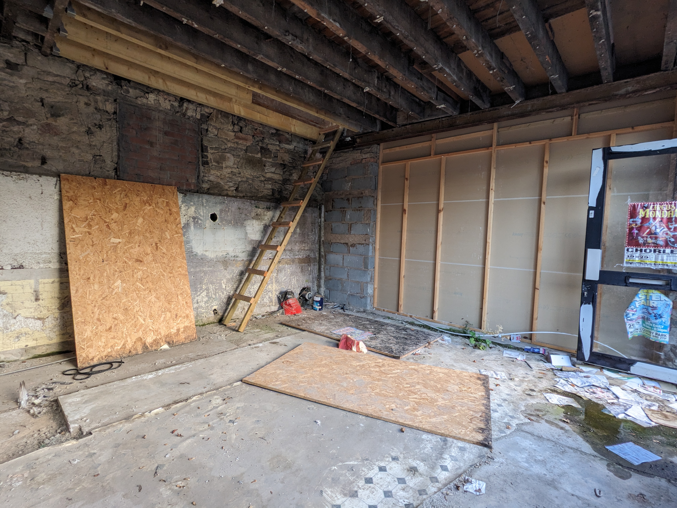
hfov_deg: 94.5
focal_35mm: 16
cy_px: 254
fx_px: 313
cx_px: 338
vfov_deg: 78.1
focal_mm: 2.22
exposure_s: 1/90.1
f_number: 2.2
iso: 209
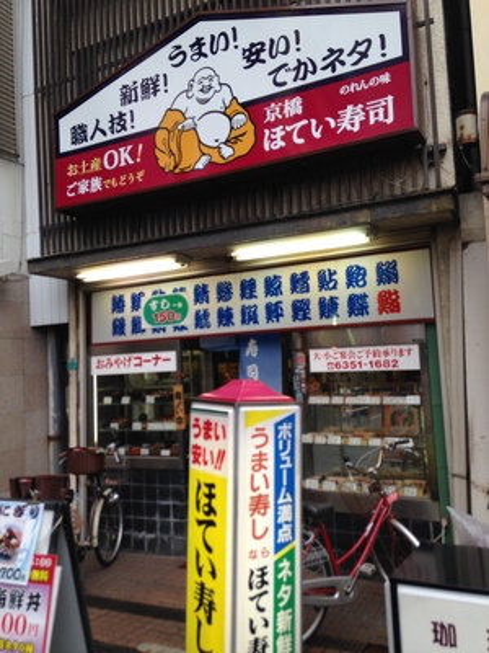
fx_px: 622
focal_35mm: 33
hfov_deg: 42.9
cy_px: 326
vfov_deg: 55.4
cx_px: 244
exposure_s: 1/165
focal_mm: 4.12
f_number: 2.4
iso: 50
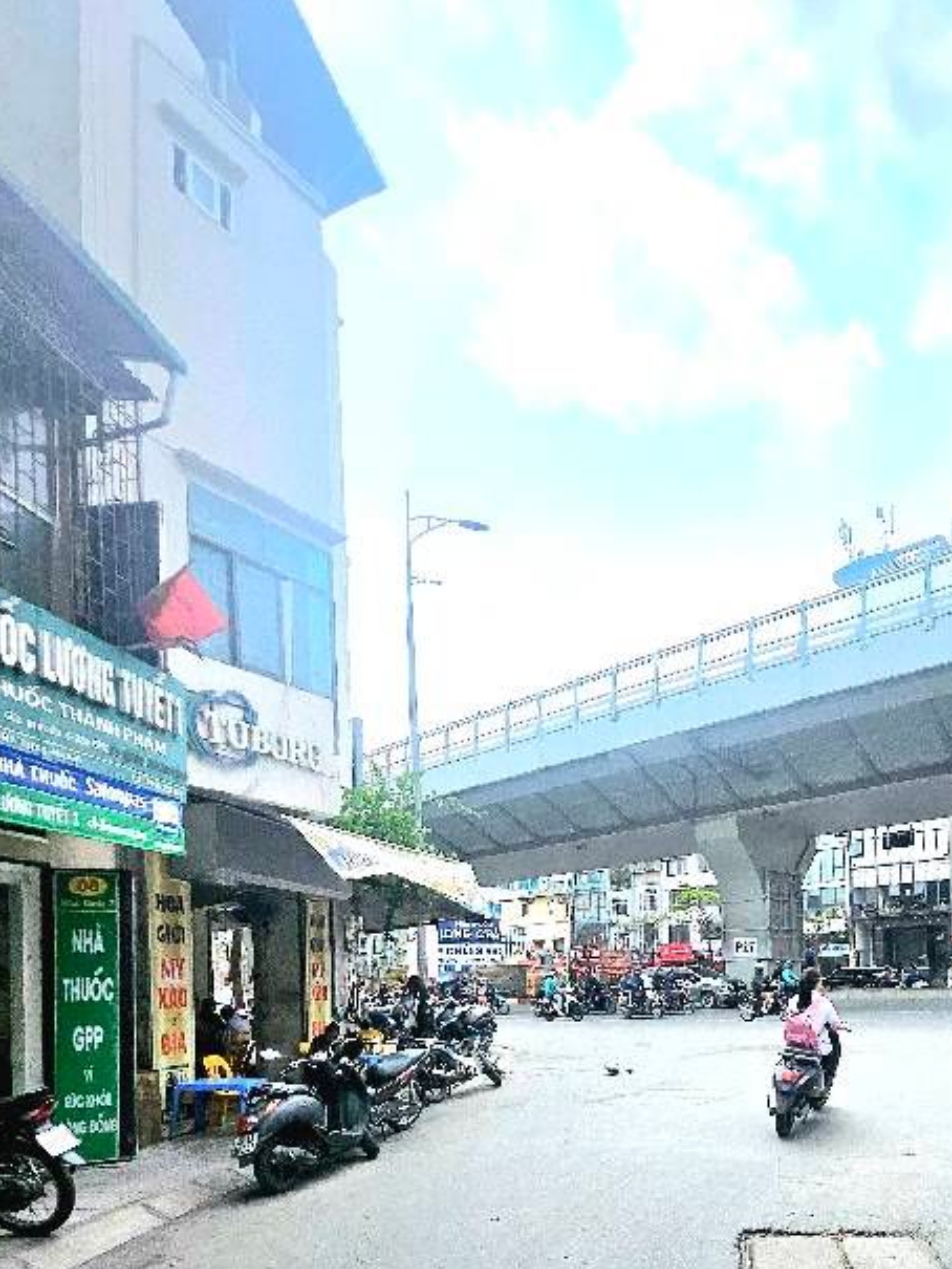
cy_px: 971
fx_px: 806
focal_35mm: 22
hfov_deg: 58.7
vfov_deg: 70.6
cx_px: 681
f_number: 2.2
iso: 32
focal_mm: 1.74
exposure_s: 1/2500
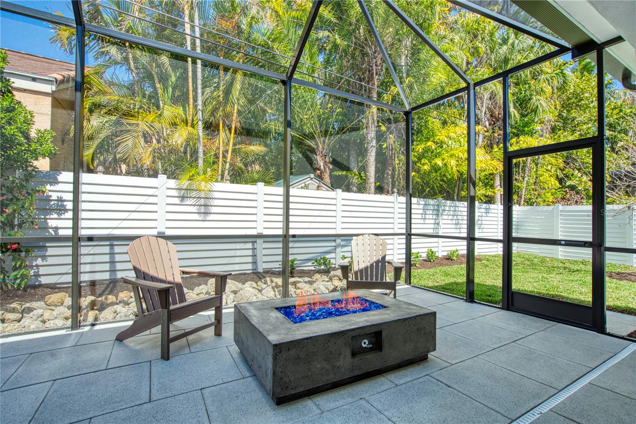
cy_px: 212
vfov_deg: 73.8
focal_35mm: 16
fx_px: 283
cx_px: 318
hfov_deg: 96.7
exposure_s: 1/125
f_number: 8
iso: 250
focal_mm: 16
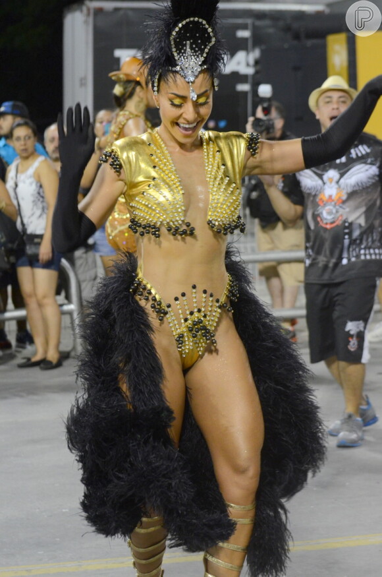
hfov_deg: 13.0
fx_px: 1678
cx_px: 191
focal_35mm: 105
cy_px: 288
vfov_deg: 19.5
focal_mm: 70
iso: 2000
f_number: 5.6
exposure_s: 1/200
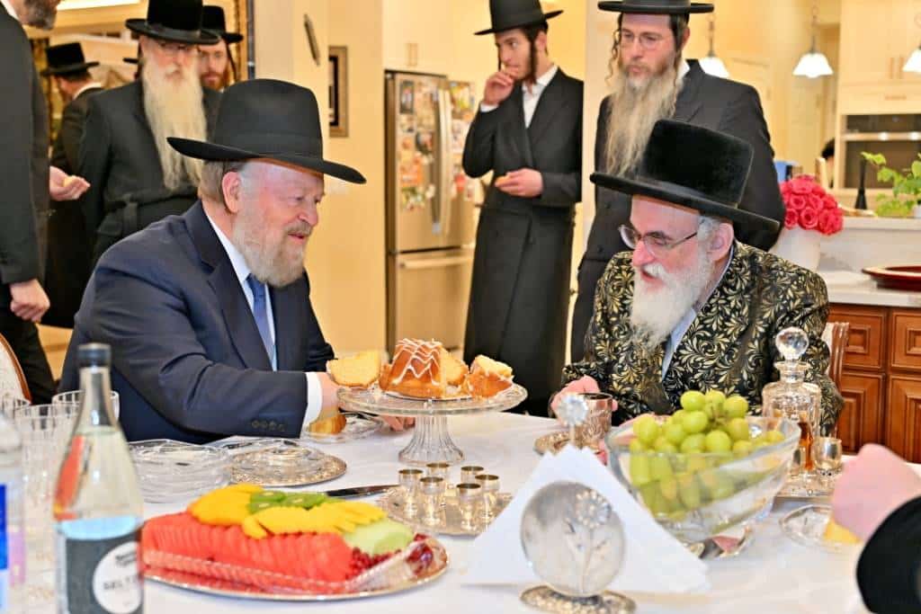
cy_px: 307
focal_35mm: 45
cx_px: 460
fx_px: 1151
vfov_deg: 29.9
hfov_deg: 43.6
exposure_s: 1/200
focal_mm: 45
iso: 640
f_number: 4
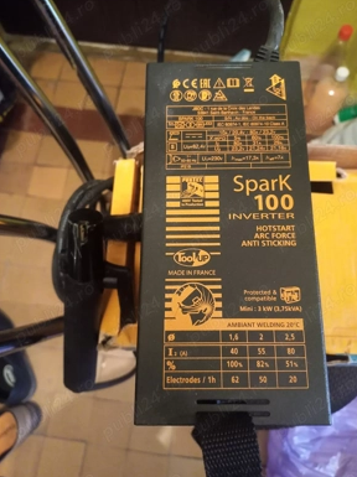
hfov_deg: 53.0
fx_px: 358
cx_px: 185
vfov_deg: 67.4
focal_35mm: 26
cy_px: 239
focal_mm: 4.65
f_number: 1.8
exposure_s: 1/20
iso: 1250
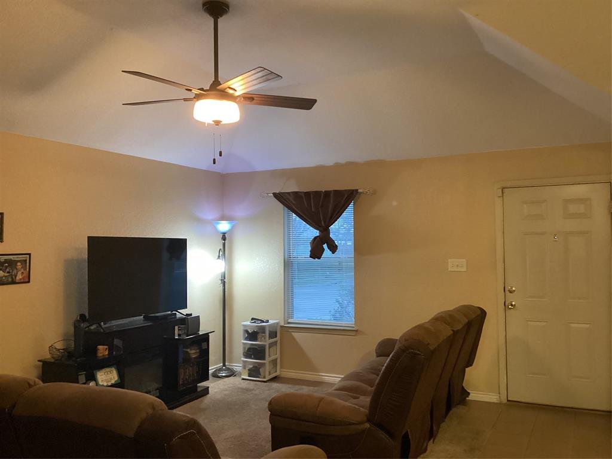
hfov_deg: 58.4
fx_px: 548
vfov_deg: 45.4
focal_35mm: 31
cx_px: 306
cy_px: 230
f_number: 2.4
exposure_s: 1/30
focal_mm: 3.3
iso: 400
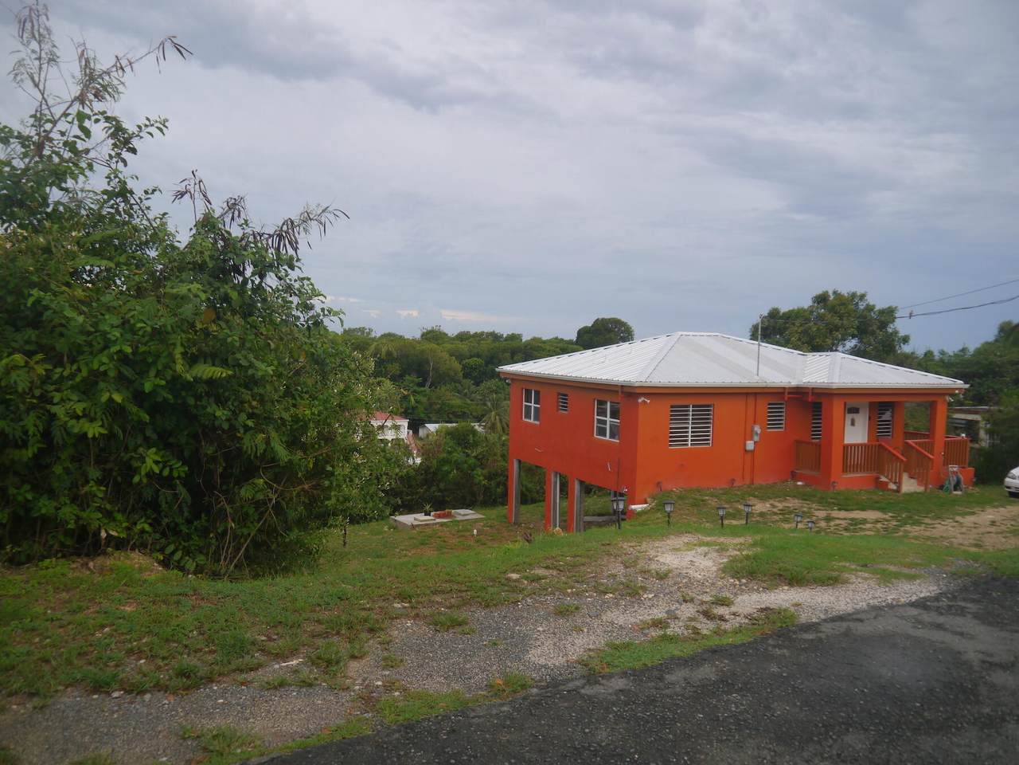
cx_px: 510
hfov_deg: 63.4
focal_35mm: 28
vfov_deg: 49.7
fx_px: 824
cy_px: 382
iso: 160
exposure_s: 1/125
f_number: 3.5
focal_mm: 14
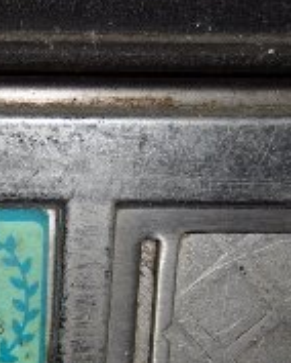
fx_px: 742
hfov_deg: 20.7
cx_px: -61
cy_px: 312
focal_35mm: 69
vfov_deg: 26.7
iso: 100
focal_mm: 5
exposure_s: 1/45
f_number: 9.5
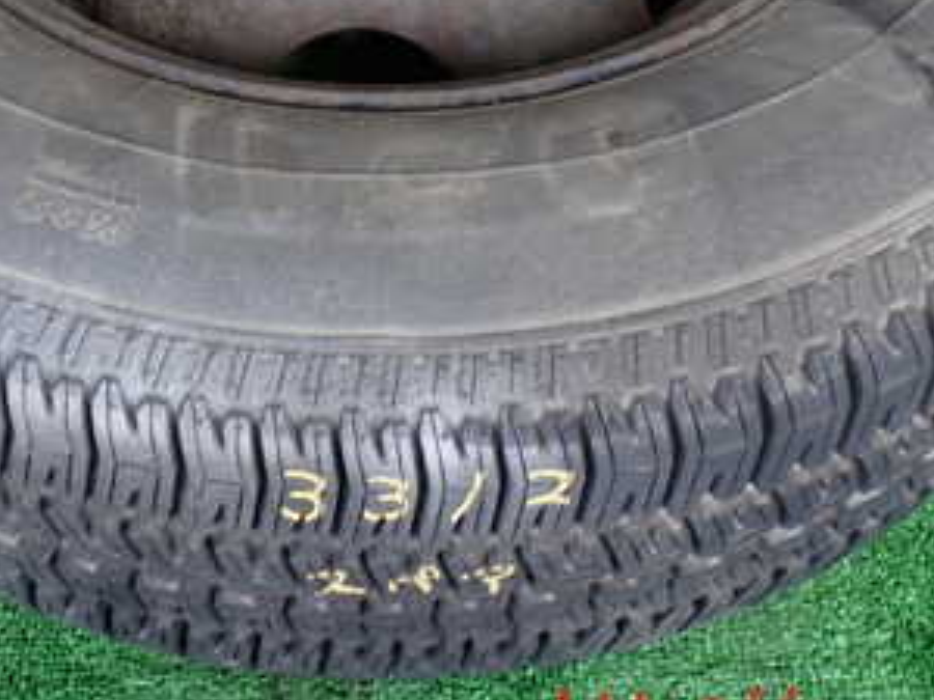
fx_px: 1619
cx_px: 327
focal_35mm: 60
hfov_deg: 32.0
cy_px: 59
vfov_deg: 23.7
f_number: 2.3
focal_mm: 5.4
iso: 125
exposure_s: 1/60
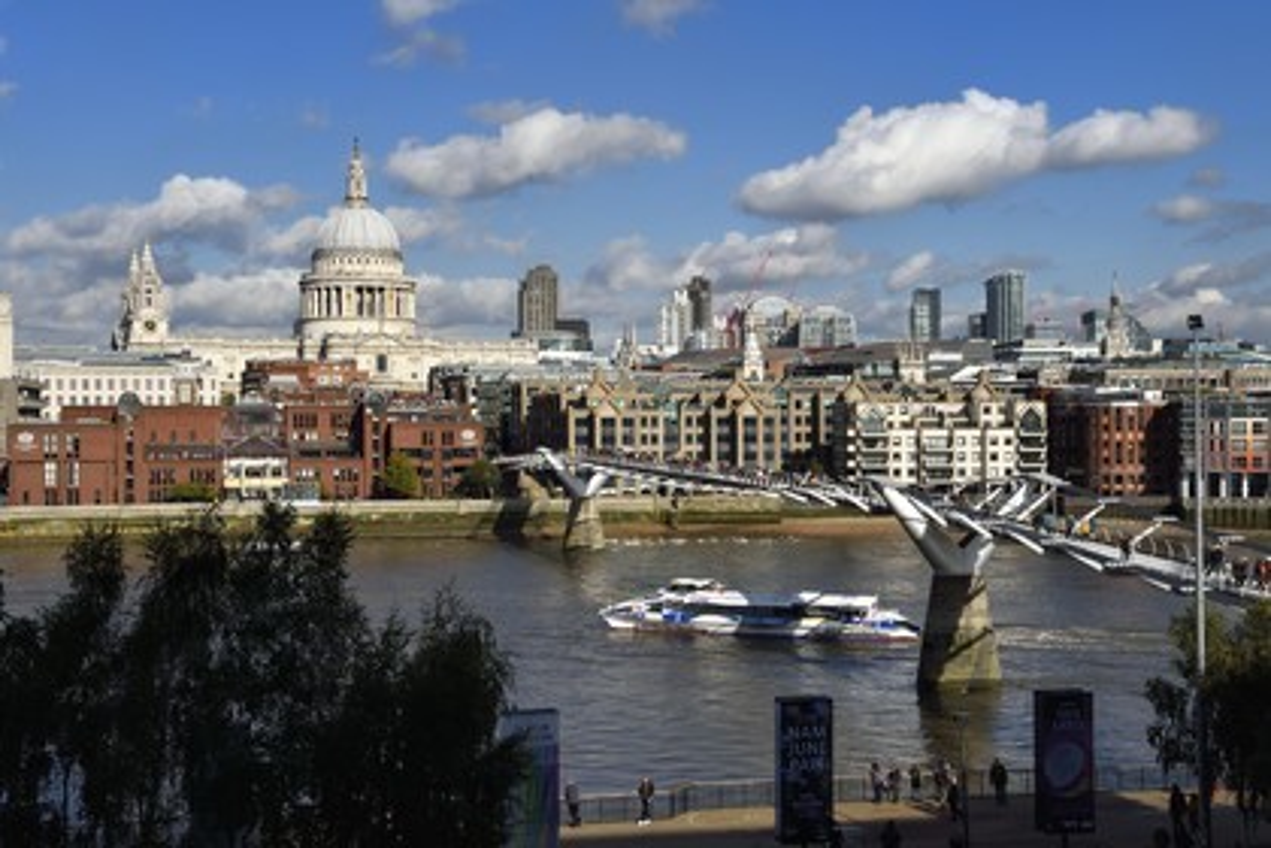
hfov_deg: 41.1
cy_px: 424
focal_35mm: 48
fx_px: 1695
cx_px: 636
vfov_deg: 28.1
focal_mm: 48
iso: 200
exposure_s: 1/250
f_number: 16
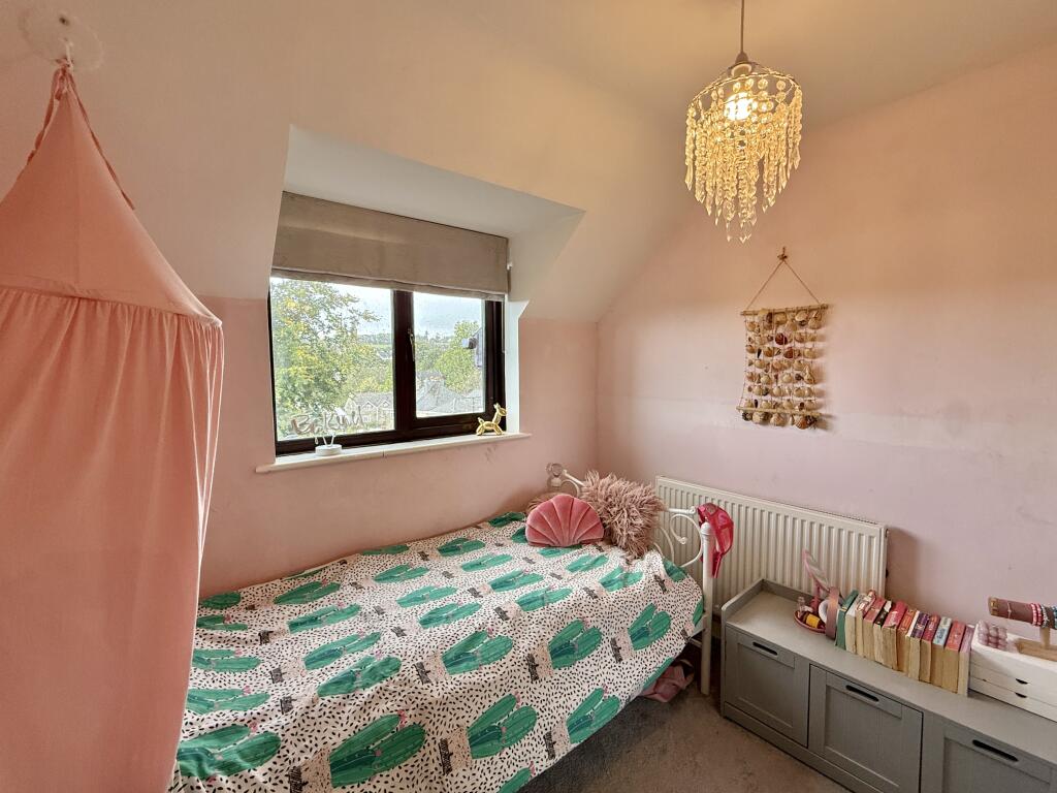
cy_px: 396
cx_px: 528
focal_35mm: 14
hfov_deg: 102.1
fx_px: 427
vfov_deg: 85.7
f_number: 2.2
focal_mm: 2.22
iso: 160
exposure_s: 1/100
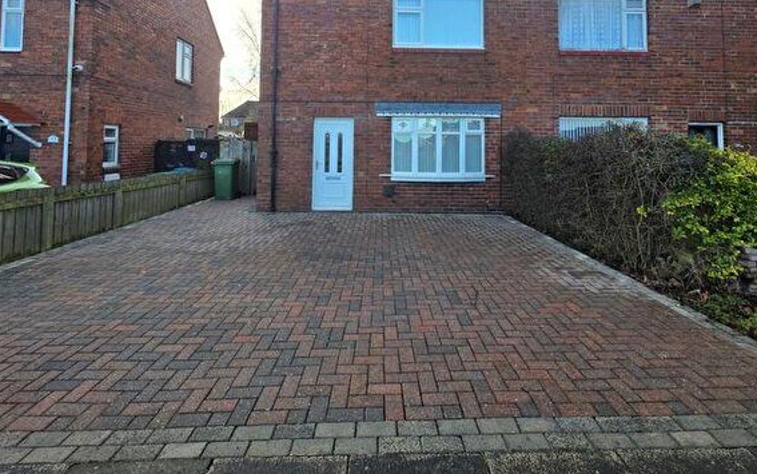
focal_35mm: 17
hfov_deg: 94.3
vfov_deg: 64.4
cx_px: 387
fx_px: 351
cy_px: 125
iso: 40
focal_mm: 2.2
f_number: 1.9
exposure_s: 1/519
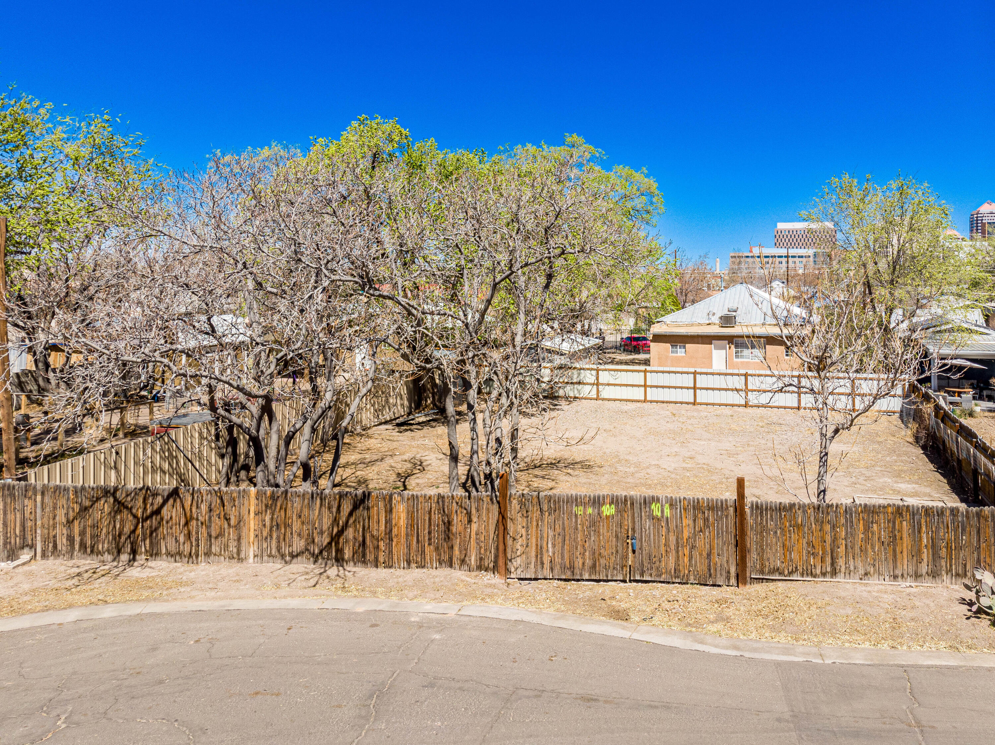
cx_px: 498
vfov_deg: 56.8
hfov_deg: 71.6
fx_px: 690
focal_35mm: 24
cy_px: 372
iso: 111
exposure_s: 1/2500
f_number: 2.8
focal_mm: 4.5
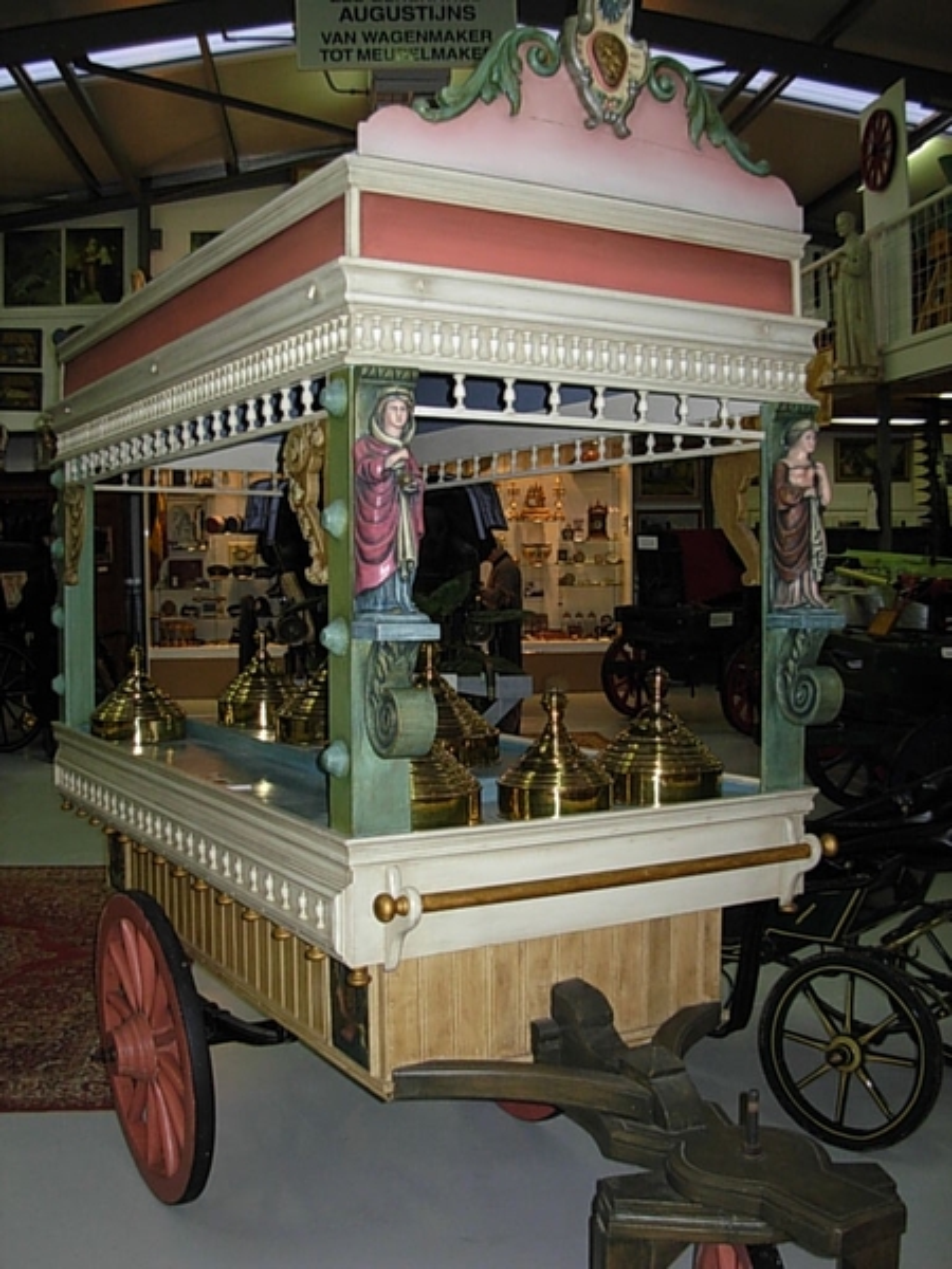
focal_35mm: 38
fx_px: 1393
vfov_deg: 49.0
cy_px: 634
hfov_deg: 37.7
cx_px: 476
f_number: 2.9
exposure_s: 1/55.3
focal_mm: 6.3
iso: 194
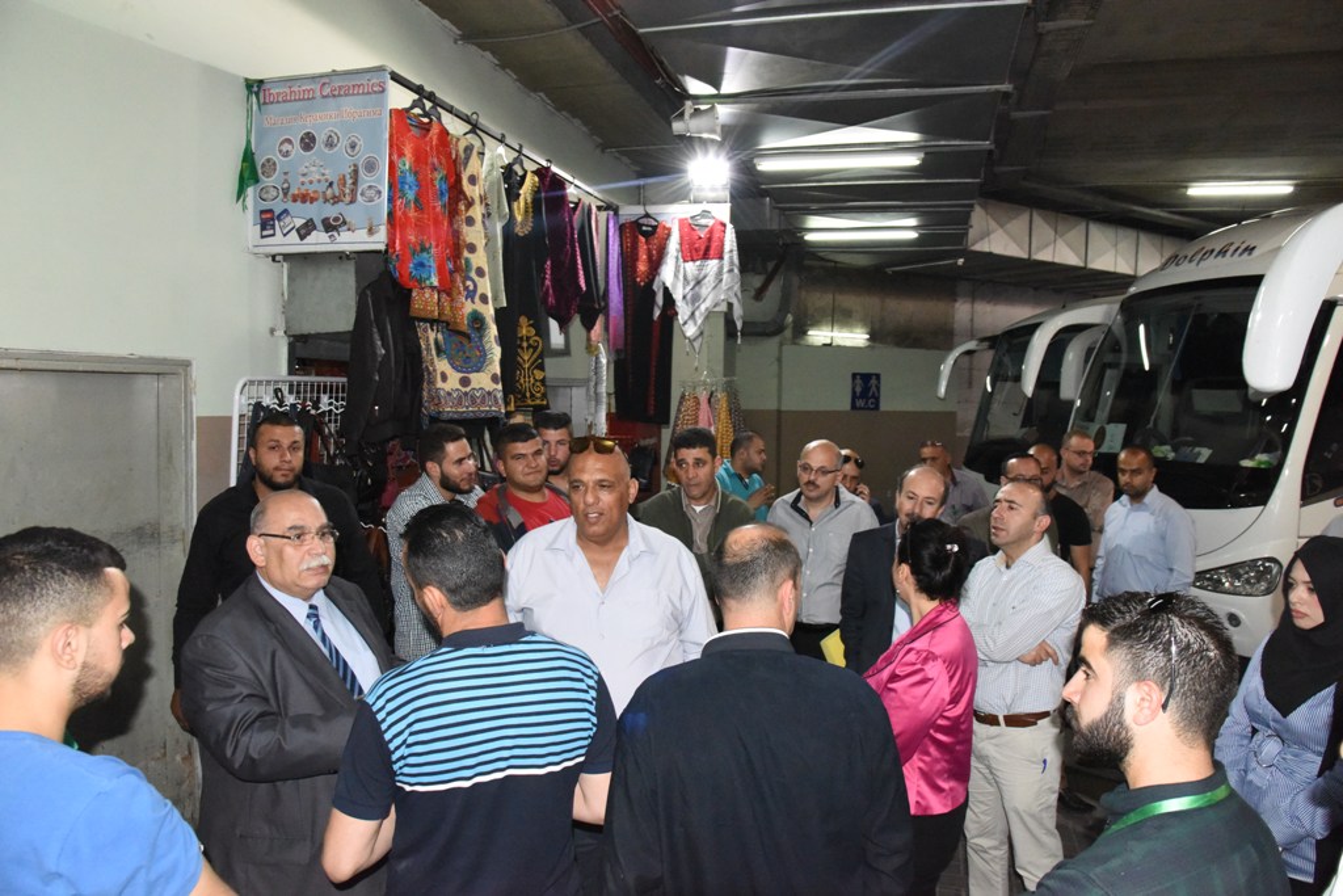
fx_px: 895
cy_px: 448
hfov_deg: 73.7
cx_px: 672
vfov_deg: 53.1
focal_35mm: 24
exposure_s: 1/125
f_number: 9
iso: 10000
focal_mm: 24
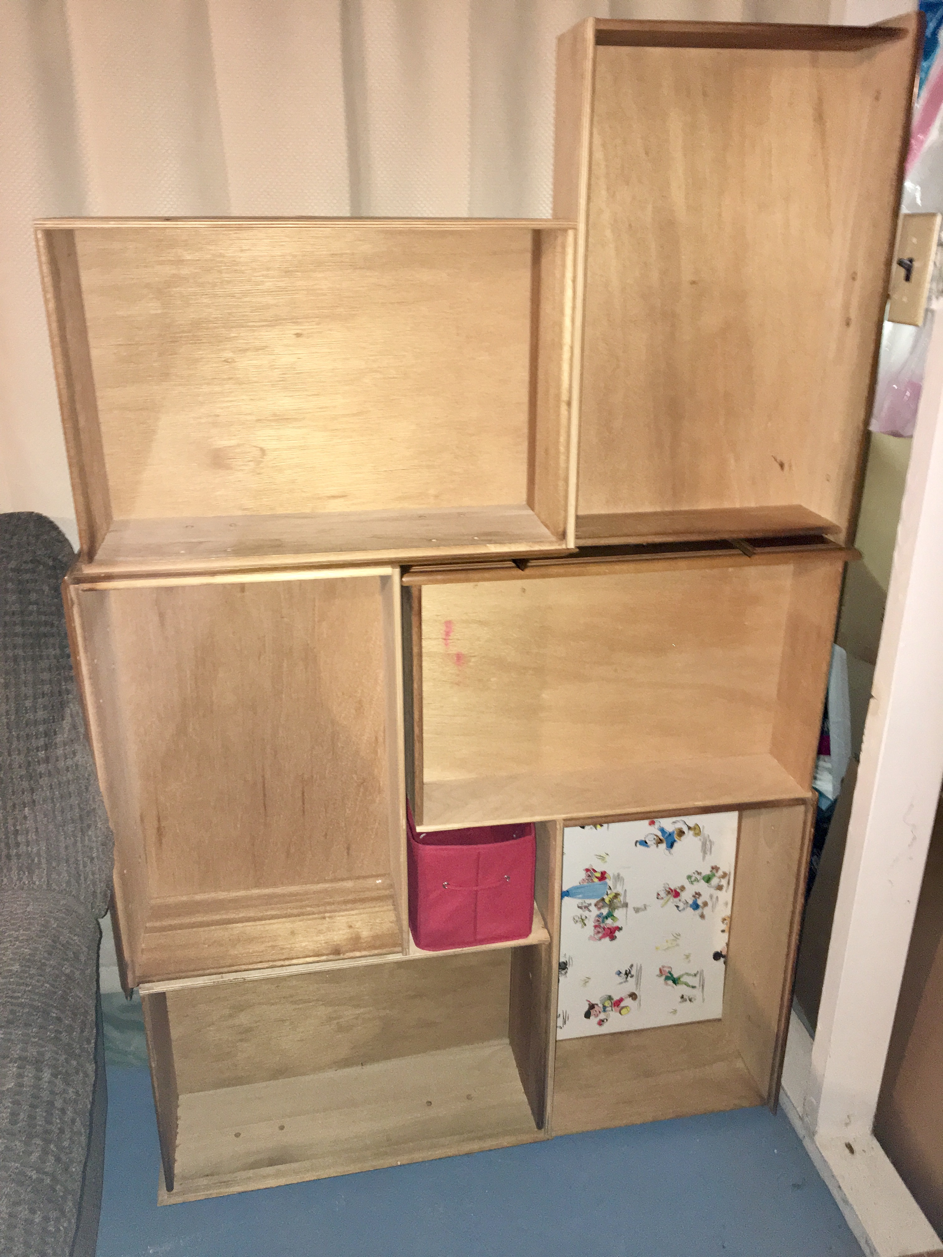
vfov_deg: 61.7
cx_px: 472
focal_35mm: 29
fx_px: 1053
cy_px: 628
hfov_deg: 48.2
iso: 125
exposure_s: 1/16
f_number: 2.2
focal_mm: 4.15
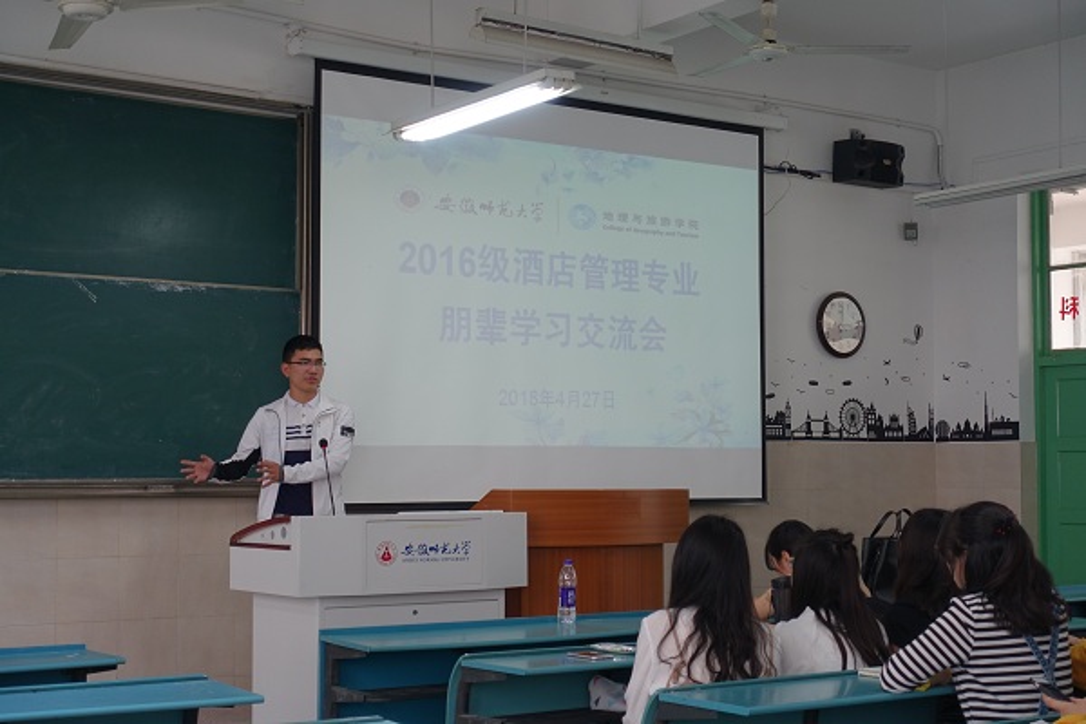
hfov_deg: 35.6
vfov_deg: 24.2
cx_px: 543
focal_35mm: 56
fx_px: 1689
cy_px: 362
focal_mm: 20.43
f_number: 2.8
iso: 200
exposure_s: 1/60
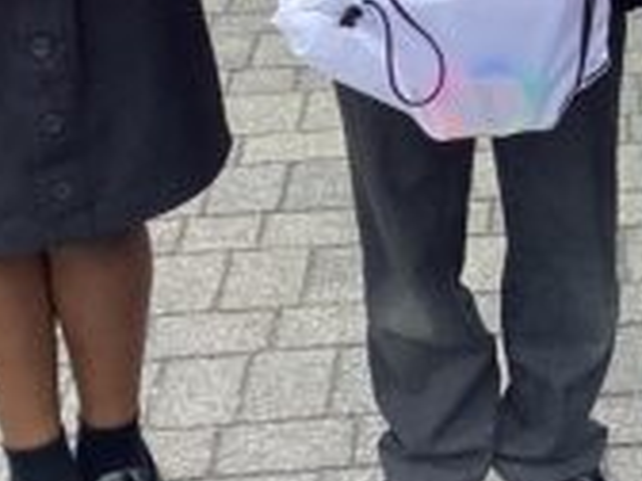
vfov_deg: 12.8
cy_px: -187
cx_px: 875
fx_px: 2059
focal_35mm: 111
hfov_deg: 16.6
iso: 25
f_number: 2.4
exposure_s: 1/367
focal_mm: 3.3
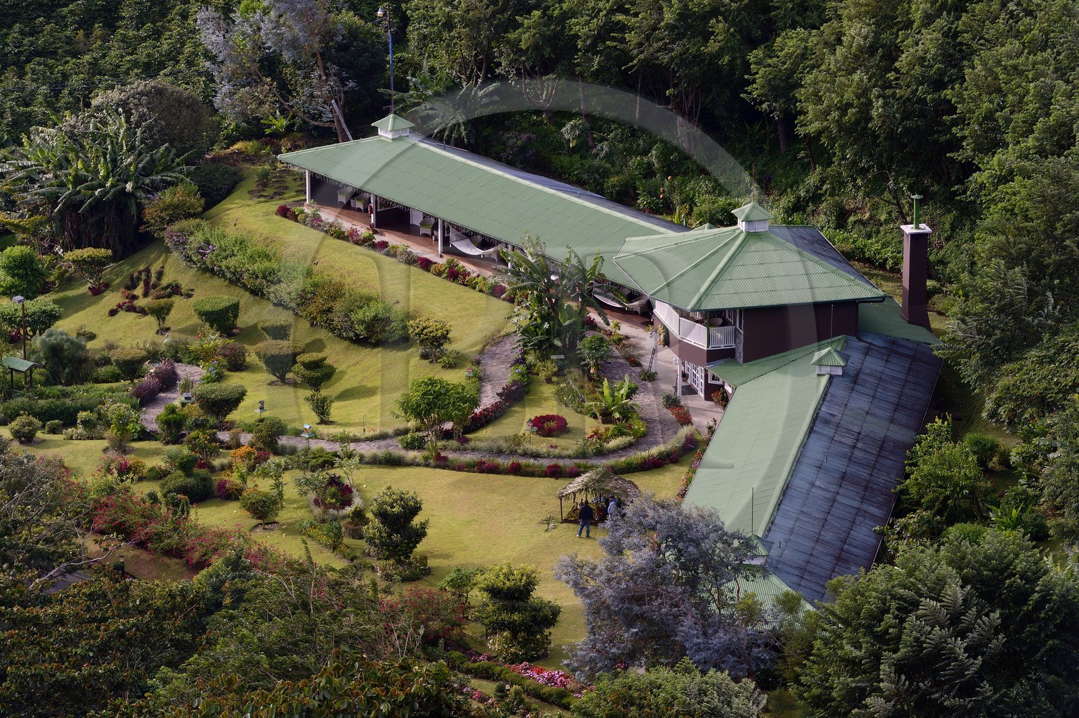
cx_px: 540
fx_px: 5241
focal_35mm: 175
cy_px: 359
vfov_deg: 7.8
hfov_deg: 11.8
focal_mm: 175
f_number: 10
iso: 400
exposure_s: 1/200
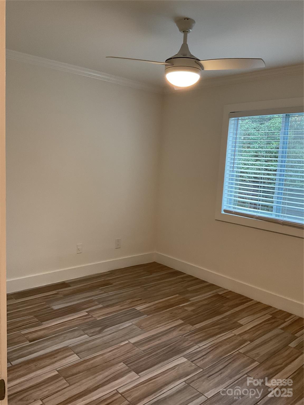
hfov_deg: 48.2
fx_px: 340
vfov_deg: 61.7
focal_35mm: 29
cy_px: 202
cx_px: 152
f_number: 1.8
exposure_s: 1/60
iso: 100
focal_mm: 3
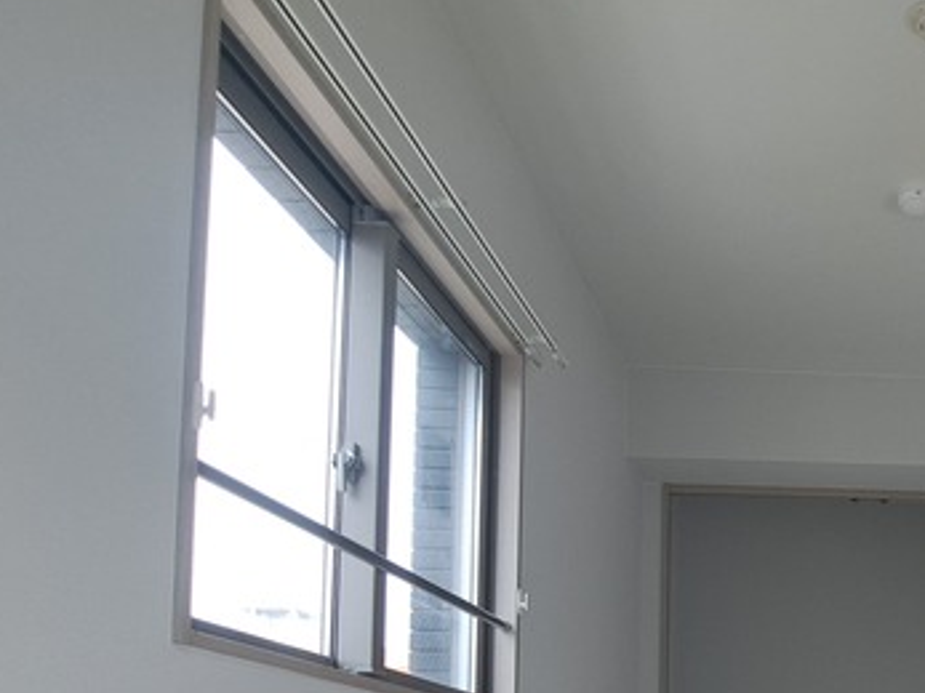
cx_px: 962
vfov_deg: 34.3
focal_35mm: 36
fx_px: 962
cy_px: 762
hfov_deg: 42.8
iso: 50
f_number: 2.2
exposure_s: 1/100
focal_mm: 1.74
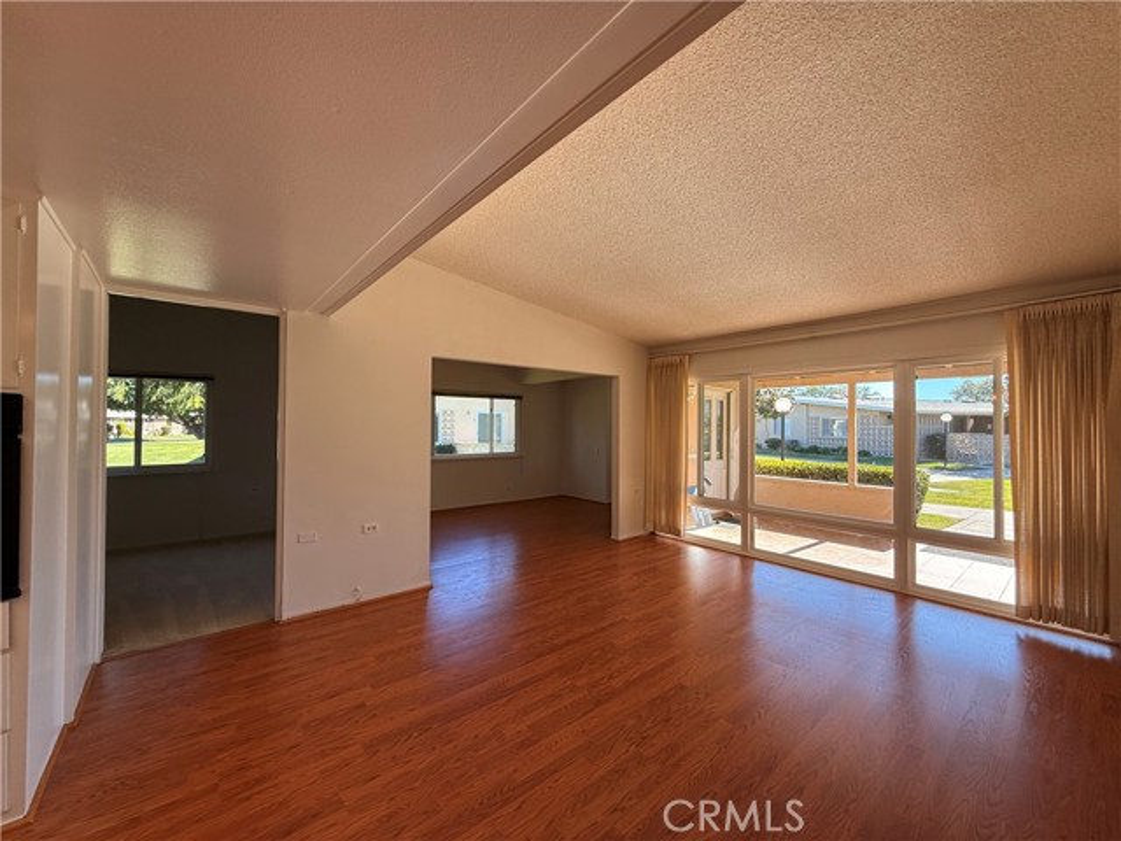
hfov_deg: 102.1
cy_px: 420
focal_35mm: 14
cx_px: 560
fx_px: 453
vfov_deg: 85.7
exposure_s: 1/138
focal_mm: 2.22
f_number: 2.2
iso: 64
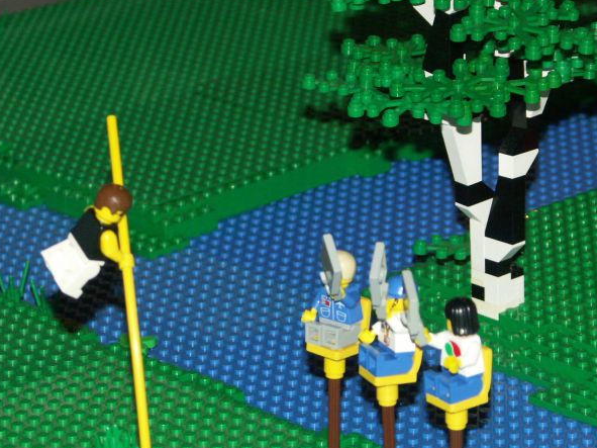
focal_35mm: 182
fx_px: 3138
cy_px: 334
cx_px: 315
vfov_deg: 8.1
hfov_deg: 10.9
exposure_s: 1/100
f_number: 3.5
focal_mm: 26.91
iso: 200
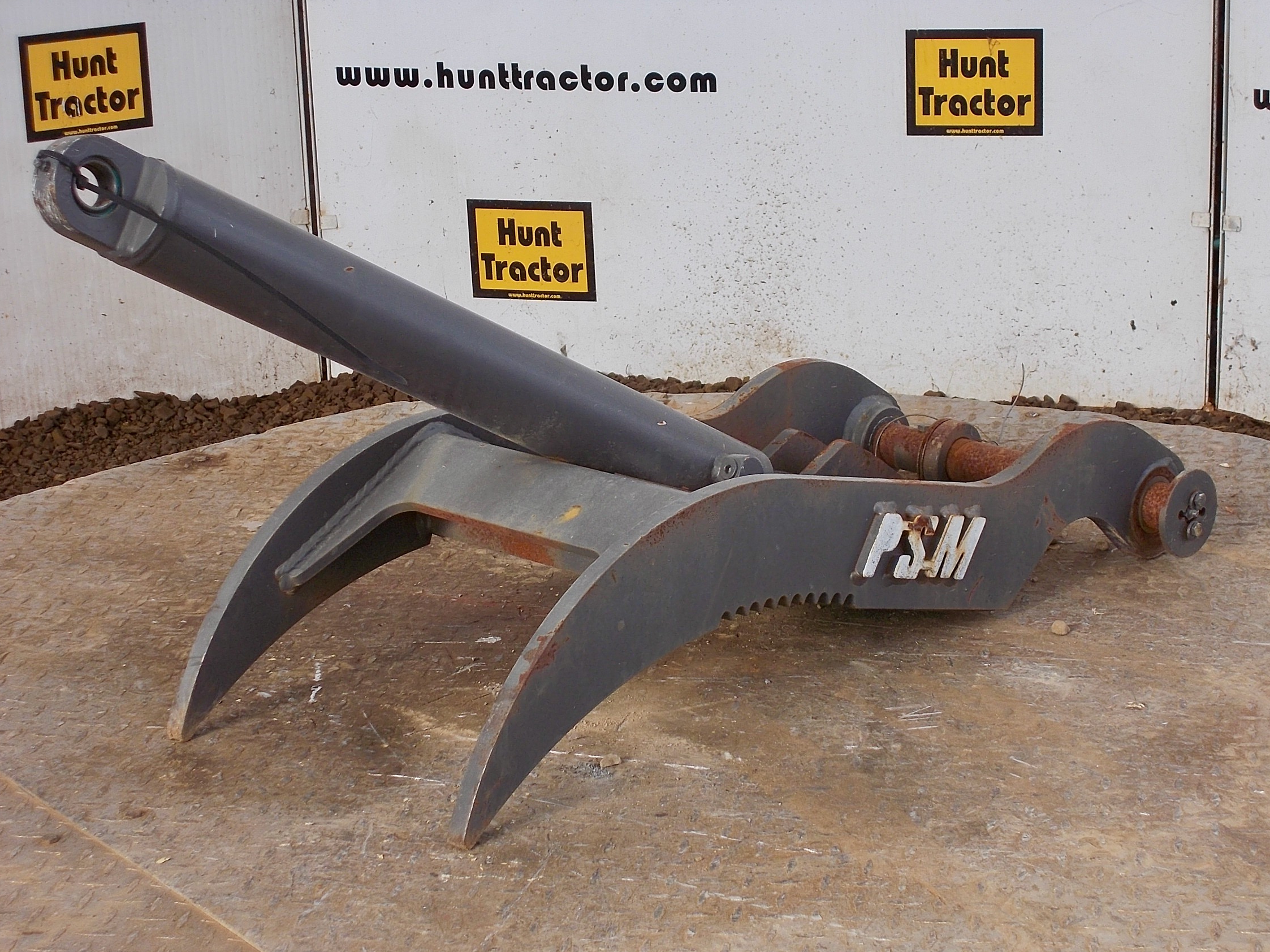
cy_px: 481
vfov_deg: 17.0
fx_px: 3192
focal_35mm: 87
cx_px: 634
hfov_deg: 22.5
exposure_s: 1/80
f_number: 6.3
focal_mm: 15.4
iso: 80
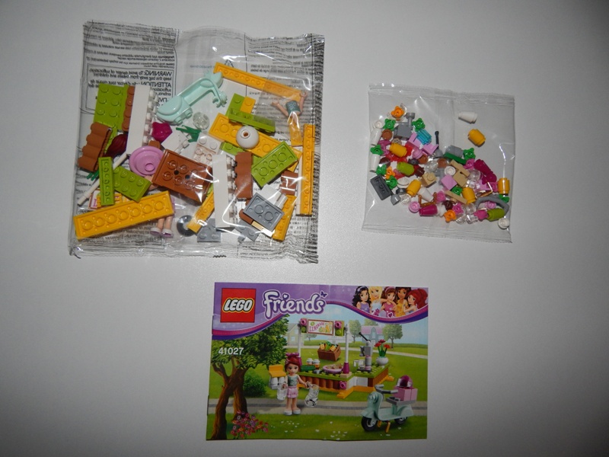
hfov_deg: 73.9
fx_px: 405
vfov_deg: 58.9
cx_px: 304
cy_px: 228
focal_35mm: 23
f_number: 6
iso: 200
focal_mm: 4
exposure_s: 1/30
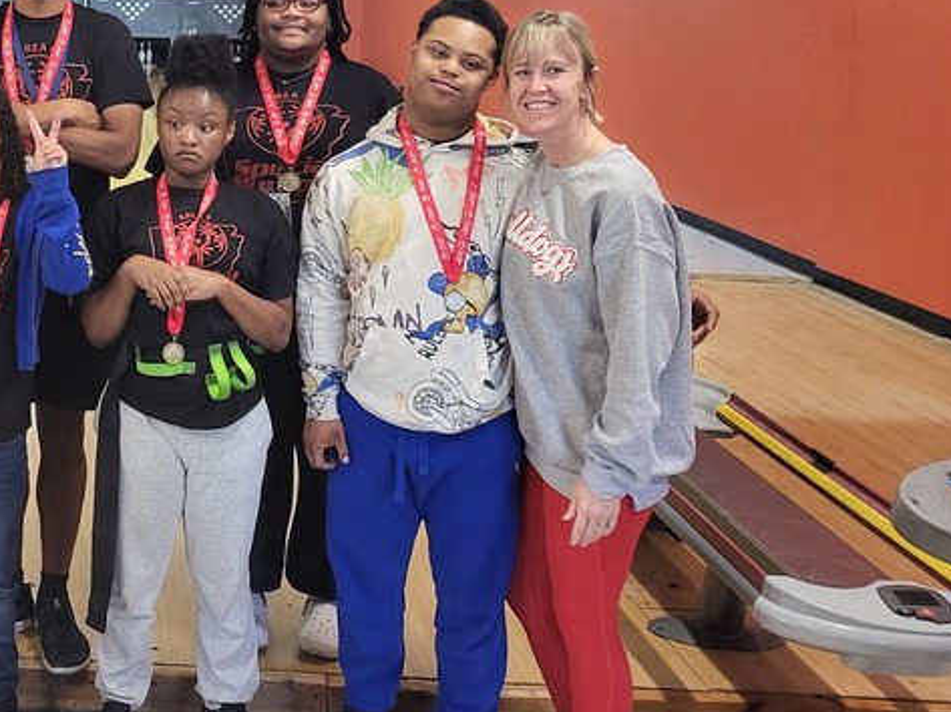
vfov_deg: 27.1
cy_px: 88
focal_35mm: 52
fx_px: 1428
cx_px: 60
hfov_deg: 34.4
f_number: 1.8
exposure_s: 1/40
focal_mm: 5
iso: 400
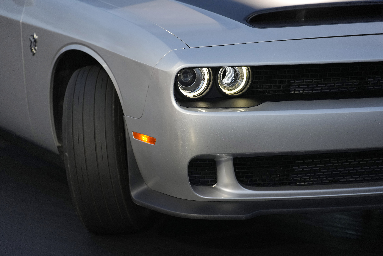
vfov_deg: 8.2
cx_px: 192
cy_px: 128
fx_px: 1787
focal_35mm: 168
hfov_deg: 12.2
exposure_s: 1/200
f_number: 2.8
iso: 640
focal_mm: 168
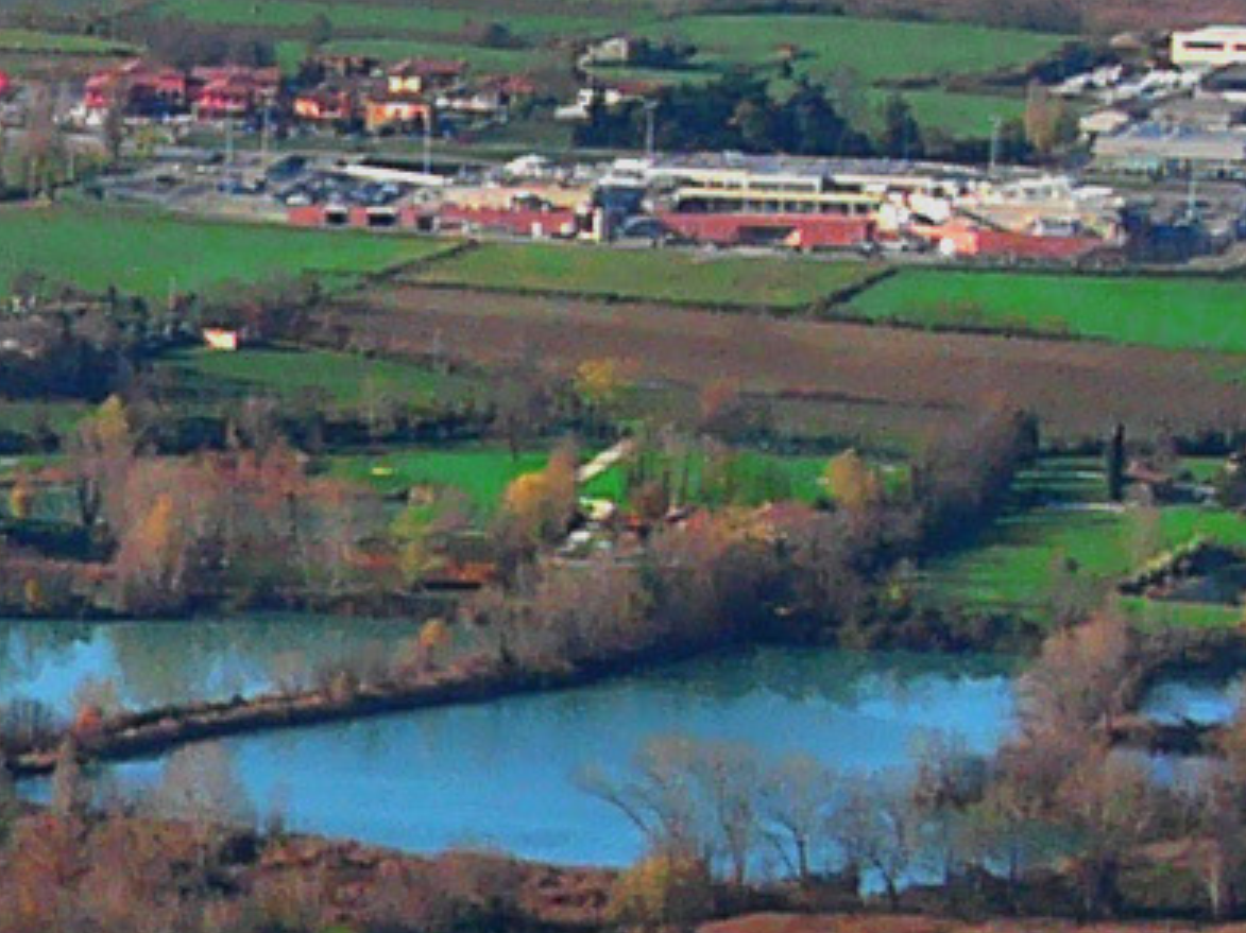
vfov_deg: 5.0
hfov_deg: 6.6
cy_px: 723
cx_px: -510
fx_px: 10615
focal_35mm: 295
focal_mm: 7.5
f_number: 9
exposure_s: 1/100
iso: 80
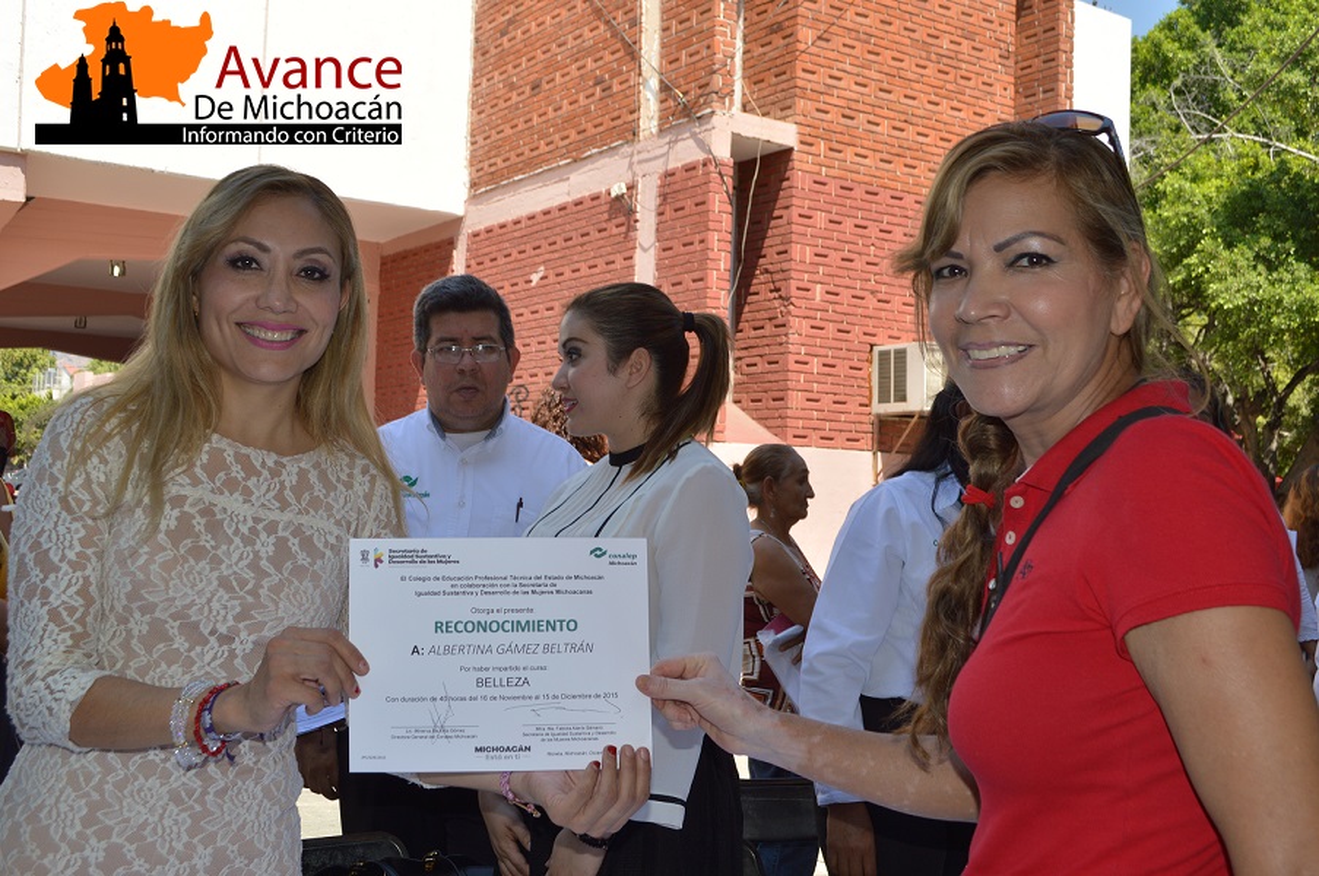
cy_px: 438
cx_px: 660
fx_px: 1427
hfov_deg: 49.6
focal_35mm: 39
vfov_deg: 34.1
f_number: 7.1
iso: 100
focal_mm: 26
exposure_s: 1/200
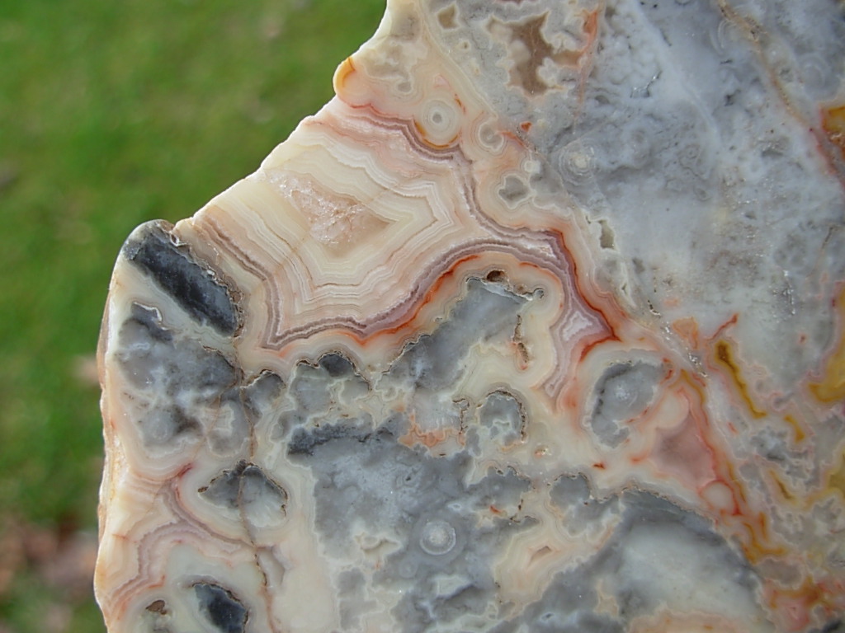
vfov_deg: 37.7
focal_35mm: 38
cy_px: 316
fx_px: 928
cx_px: 422
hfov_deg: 49.0
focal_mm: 6.3
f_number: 2.9
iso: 50
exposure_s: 1/65.9
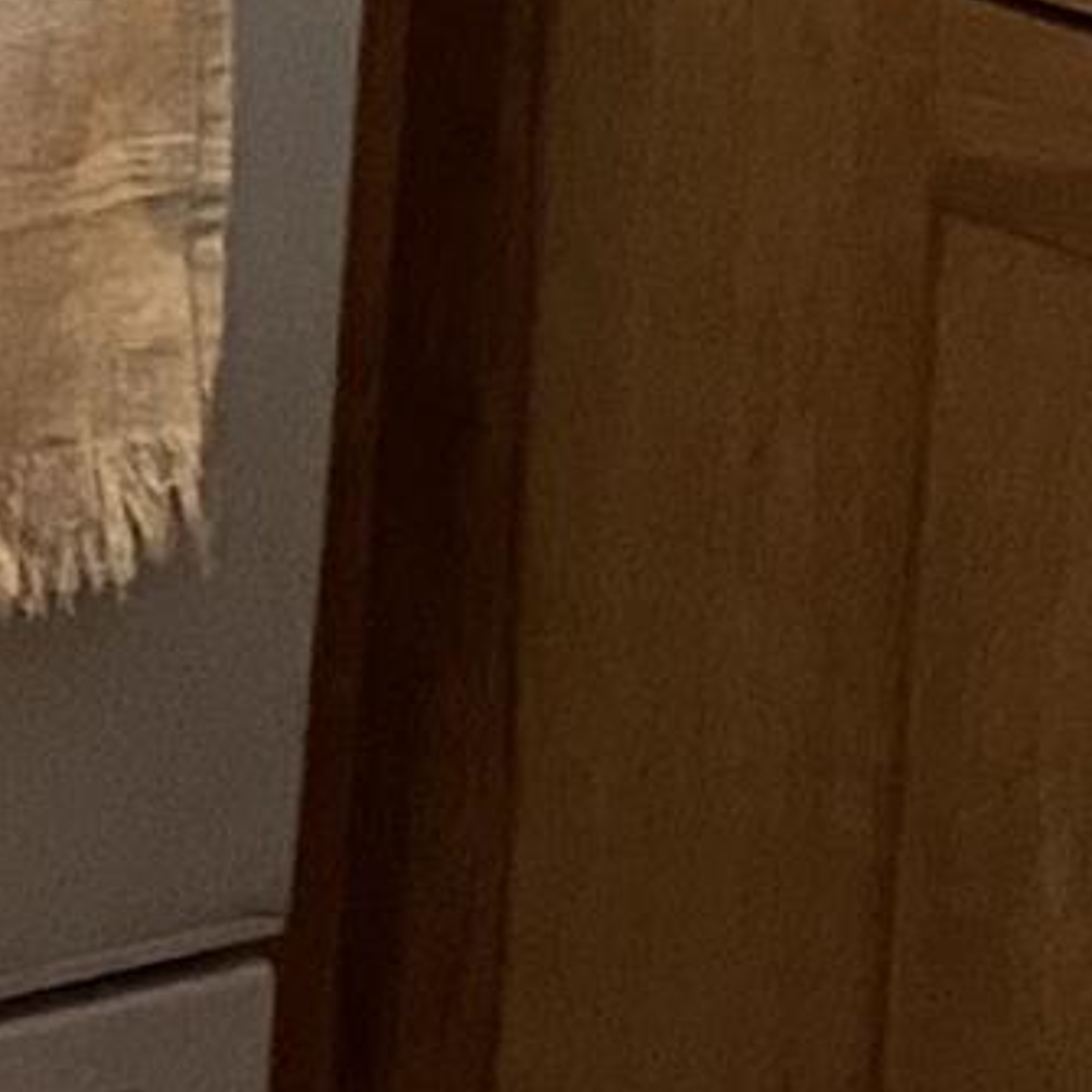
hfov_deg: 7.0
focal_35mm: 211
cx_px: -2767
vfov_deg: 7.7
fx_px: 7531
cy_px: -1539
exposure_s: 1/40
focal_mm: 4.25
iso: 400
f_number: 1.8
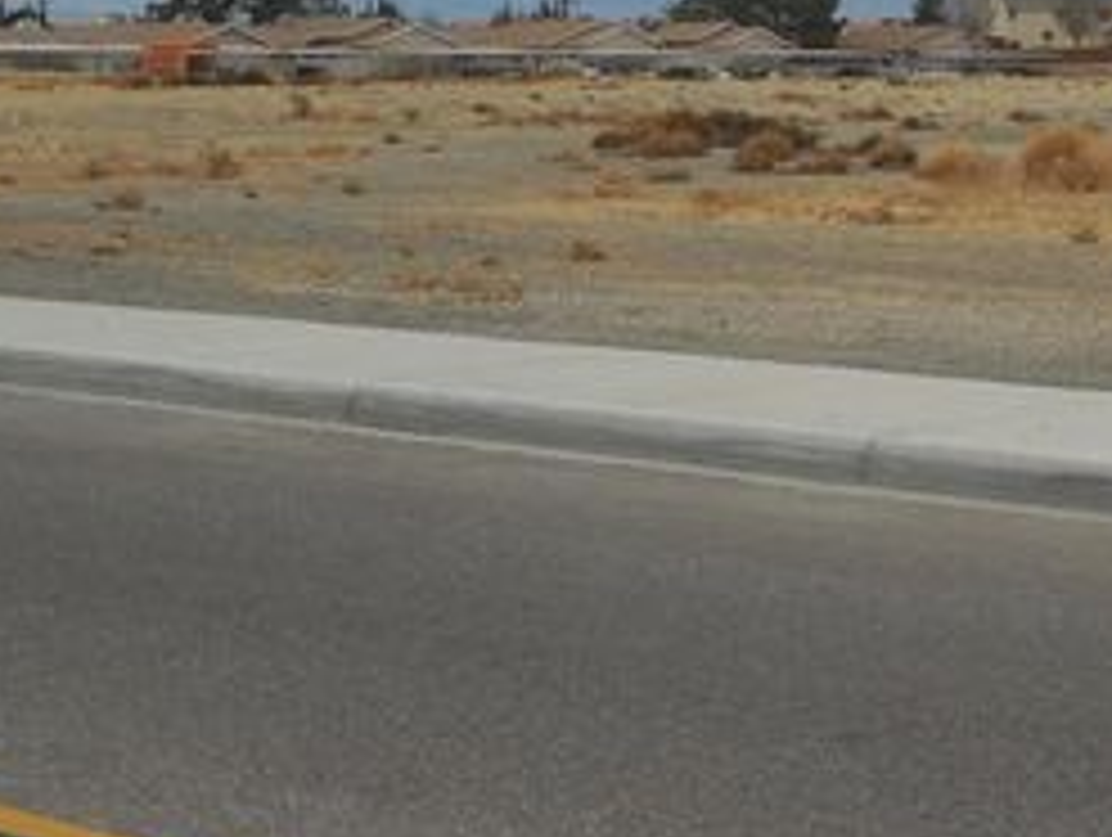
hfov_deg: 20.0
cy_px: 70
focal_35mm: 97
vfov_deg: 15.1
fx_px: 3121
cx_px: 855
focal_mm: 8.7
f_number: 4
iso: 125
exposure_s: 1/500
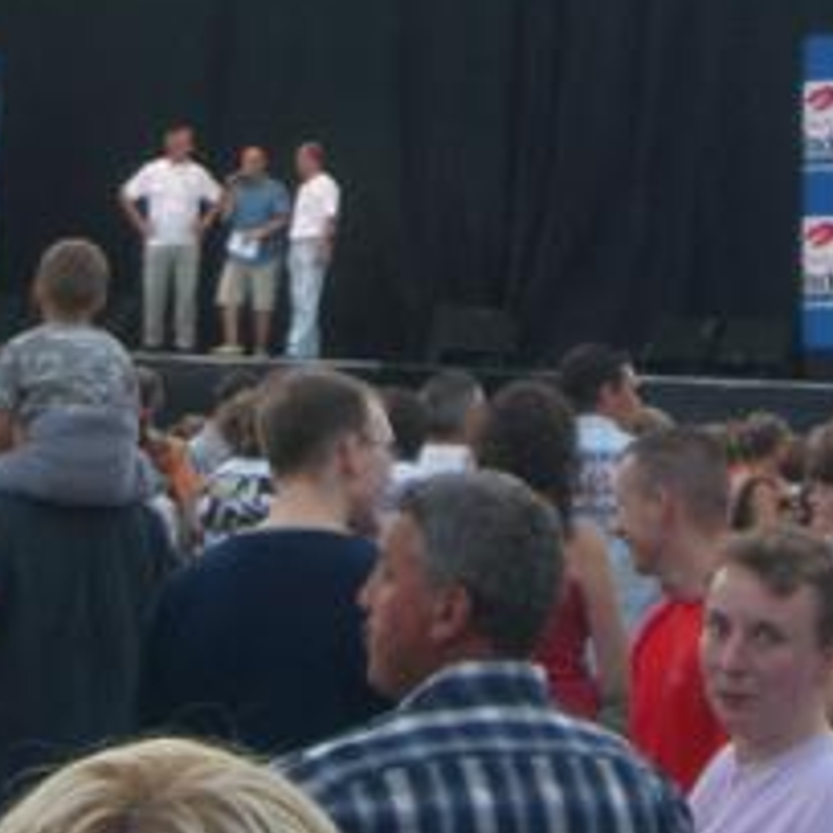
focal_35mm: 136
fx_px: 3703
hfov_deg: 12.8
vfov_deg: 12.6
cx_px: 531
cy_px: -114
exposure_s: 1/80
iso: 50
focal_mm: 8.2
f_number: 3.1
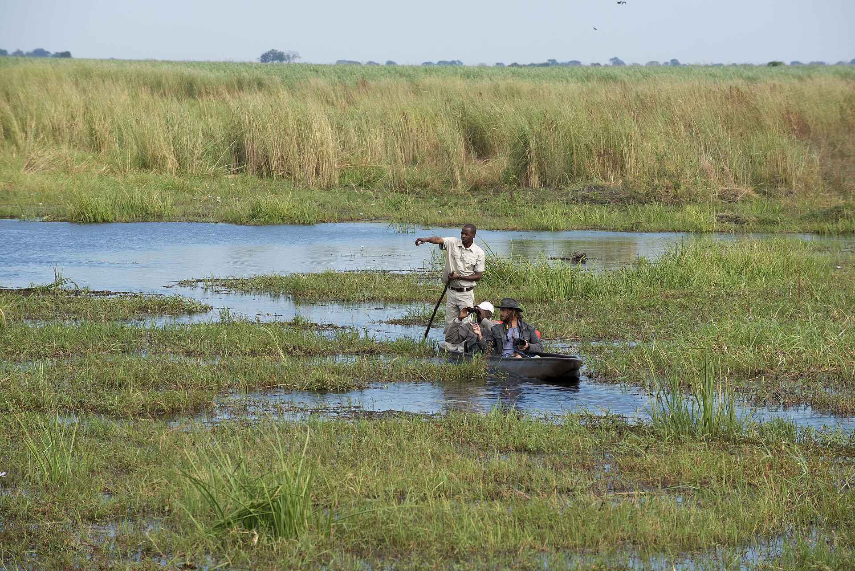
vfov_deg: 6.9
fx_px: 4752
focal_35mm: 200
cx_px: 428
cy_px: 286
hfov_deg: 10.3
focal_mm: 200
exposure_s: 1/500
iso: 280
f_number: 6.7
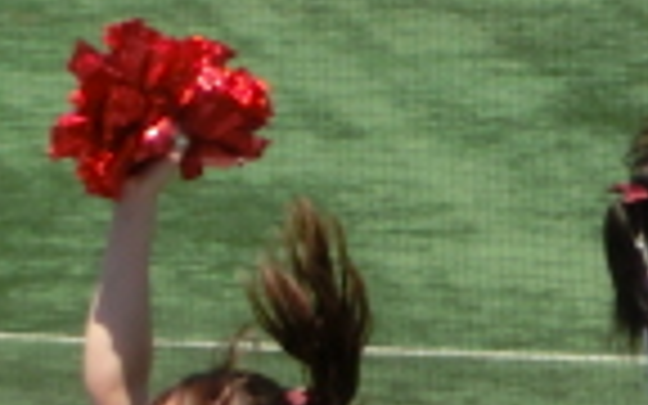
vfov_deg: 2.3
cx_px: 1354
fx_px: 10296
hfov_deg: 3.6
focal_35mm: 583
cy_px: -99
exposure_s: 1/1000
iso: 160
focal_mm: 21.94
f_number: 5.7
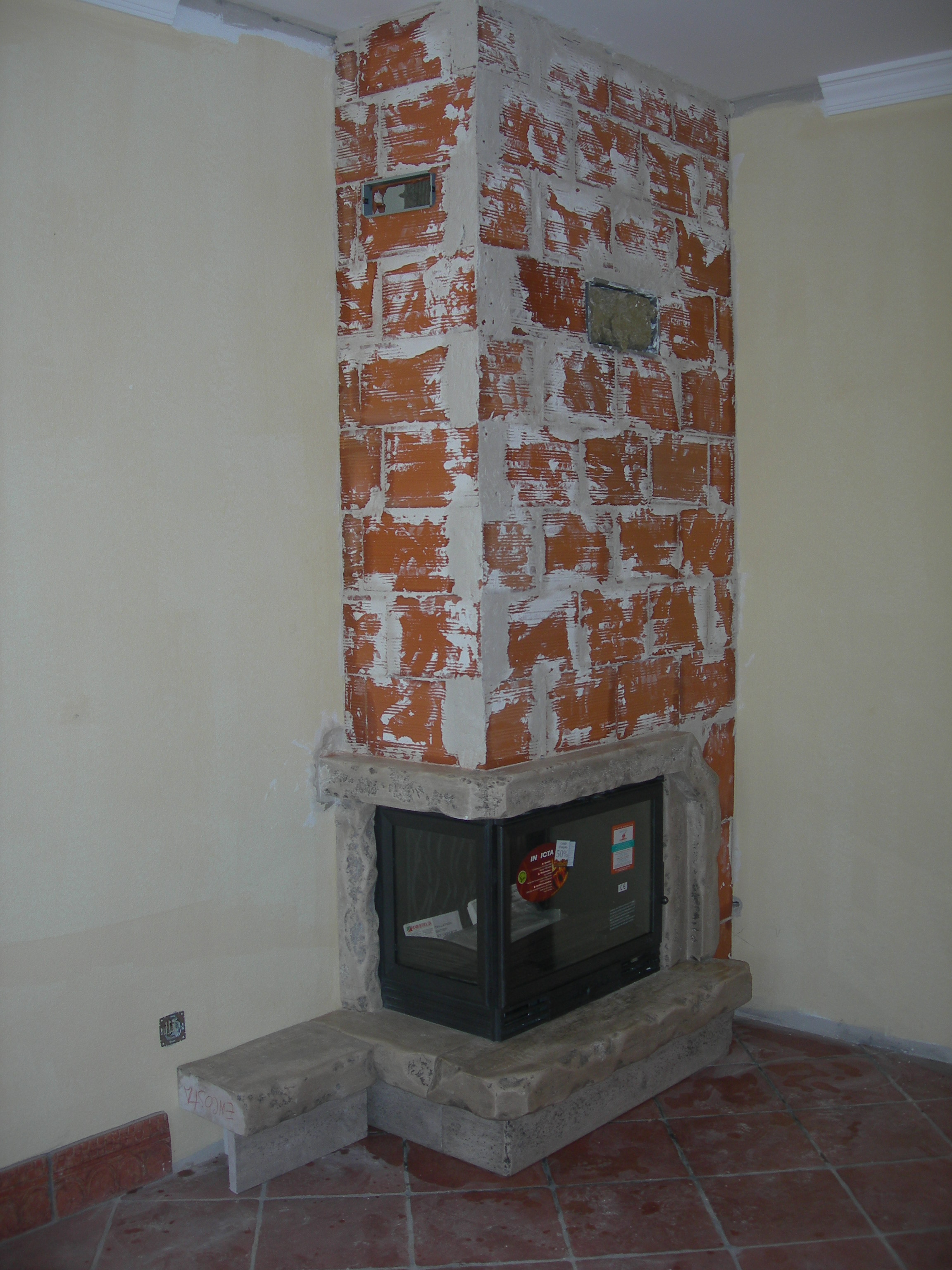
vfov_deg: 49.0
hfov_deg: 37.7
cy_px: 635
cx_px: 476
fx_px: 1393
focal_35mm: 38
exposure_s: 1/60.1
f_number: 2.8
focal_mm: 7.8
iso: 50
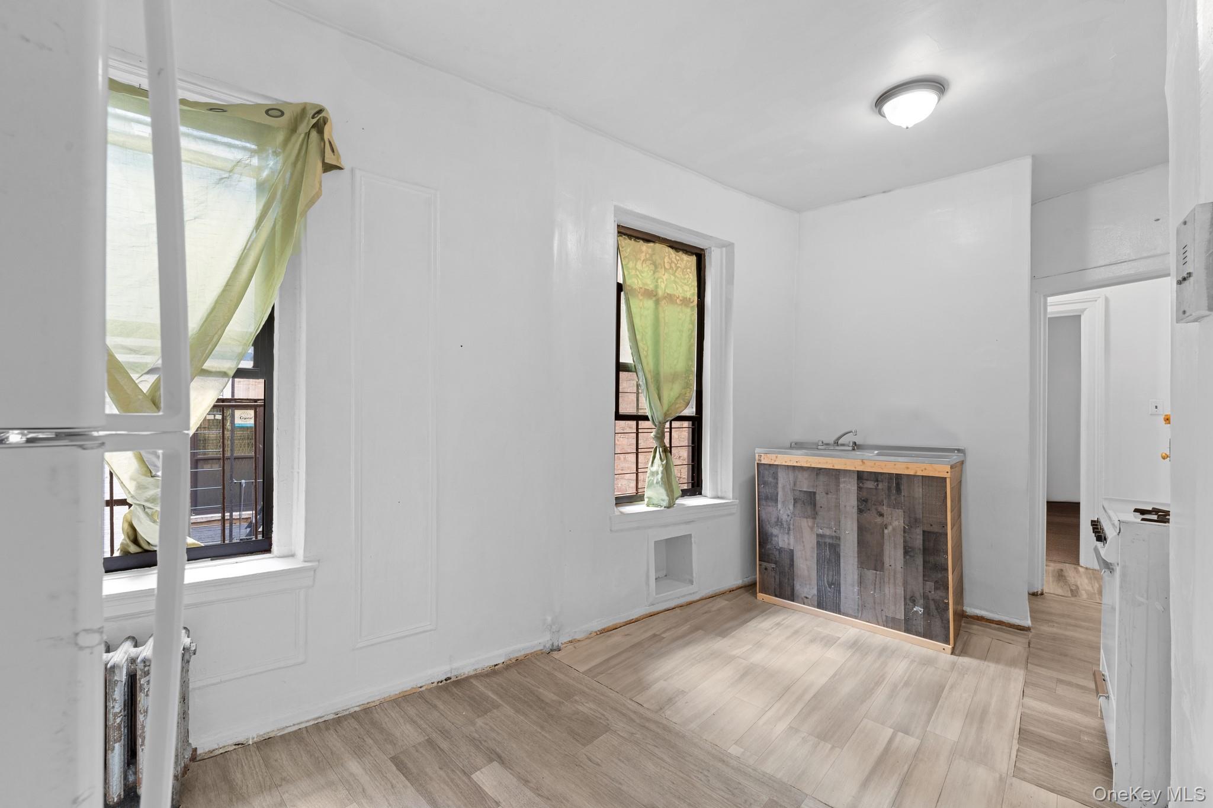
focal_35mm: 14
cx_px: 606
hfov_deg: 104.3
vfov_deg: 81.2
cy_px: 404
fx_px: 472
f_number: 10
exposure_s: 3.2
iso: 400
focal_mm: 14
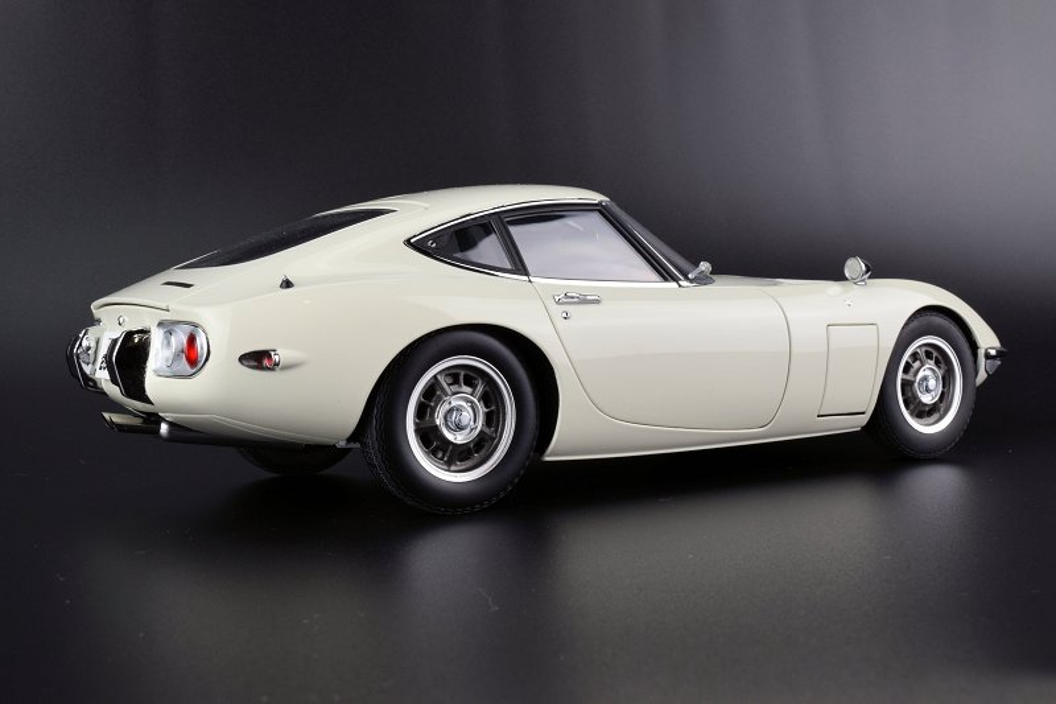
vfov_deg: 28.9
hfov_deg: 42.3
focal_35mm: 46
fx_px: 1364
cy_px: 352
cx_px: 528
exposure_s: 1/20
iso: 400
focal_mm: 31
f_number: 25
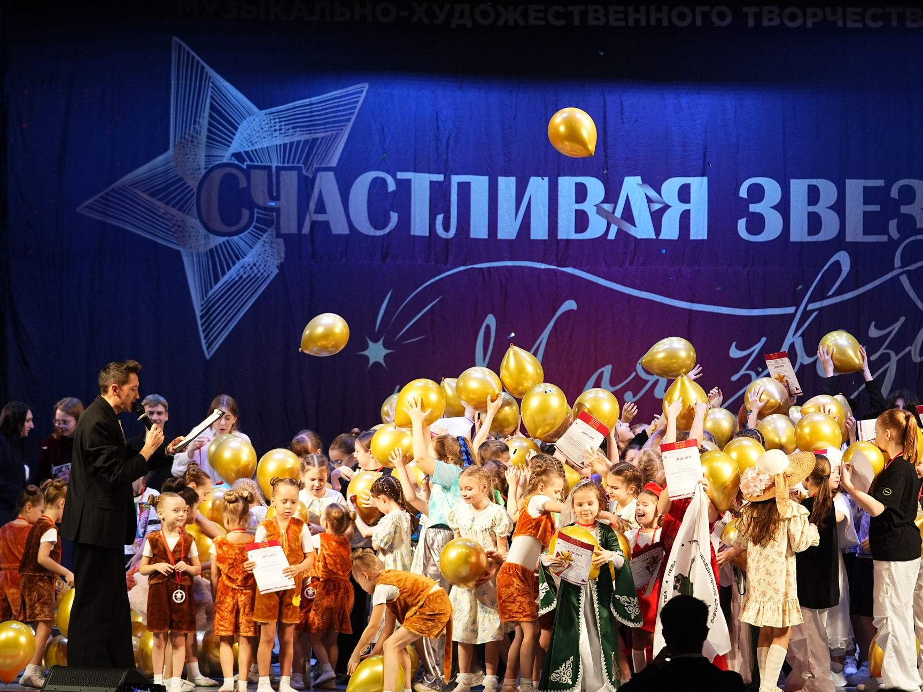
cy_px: 252
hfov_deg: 14.7
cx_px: 607
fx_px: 3573
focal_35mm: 134
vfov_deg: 11.1
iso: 1600
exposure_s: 1/320
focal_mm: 94
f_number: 2.8
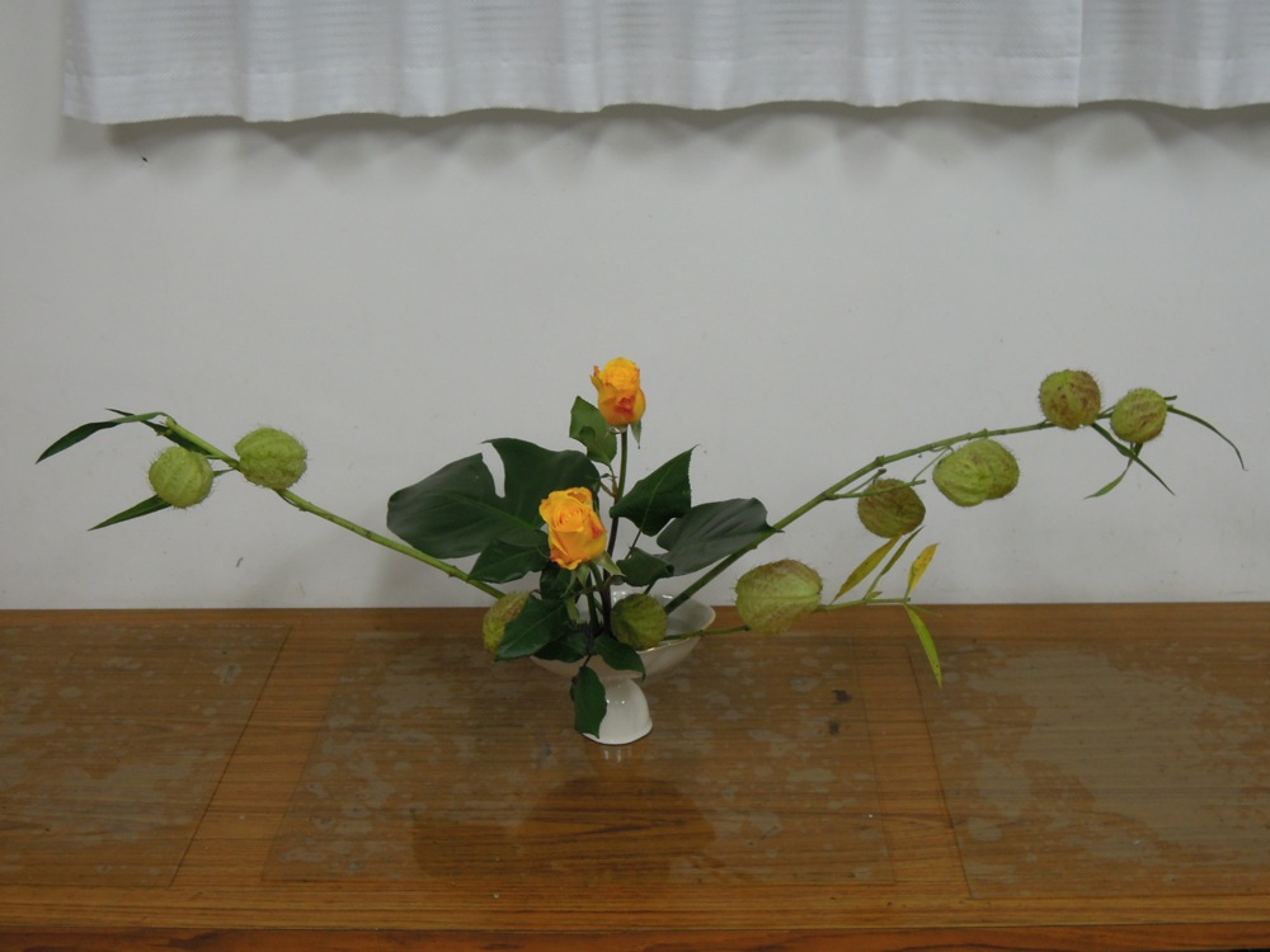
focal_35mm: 45
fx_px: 1651
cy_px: 476
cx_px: 635
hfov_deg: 42.1
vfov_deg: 32.2
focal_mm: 8.1
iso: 220
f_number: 3.5
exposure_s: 1/50
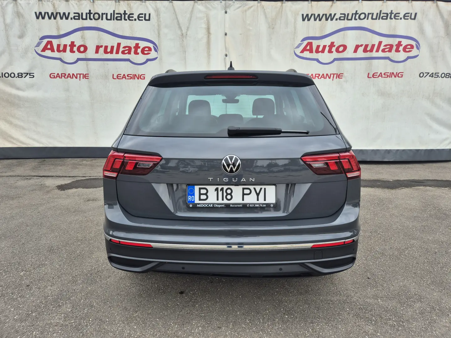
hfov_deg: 73.9
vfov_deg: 58.9
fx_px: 300
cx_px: 226
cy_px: 169
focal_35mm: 23
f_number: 1.8
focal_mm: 5.4
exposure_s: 1/246
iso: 25
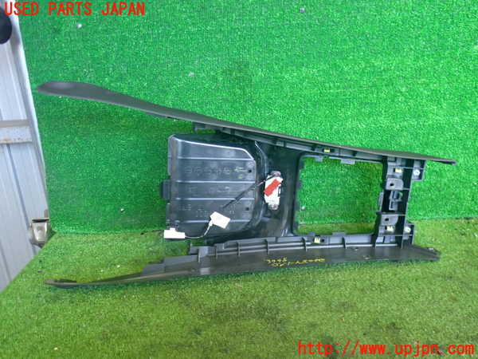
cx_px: 239
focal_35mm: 30
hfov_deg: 60.0
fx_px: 414
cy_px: 180
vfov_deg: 46.8
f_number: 2.3
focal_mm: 5.4
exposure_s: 1/30
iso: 200
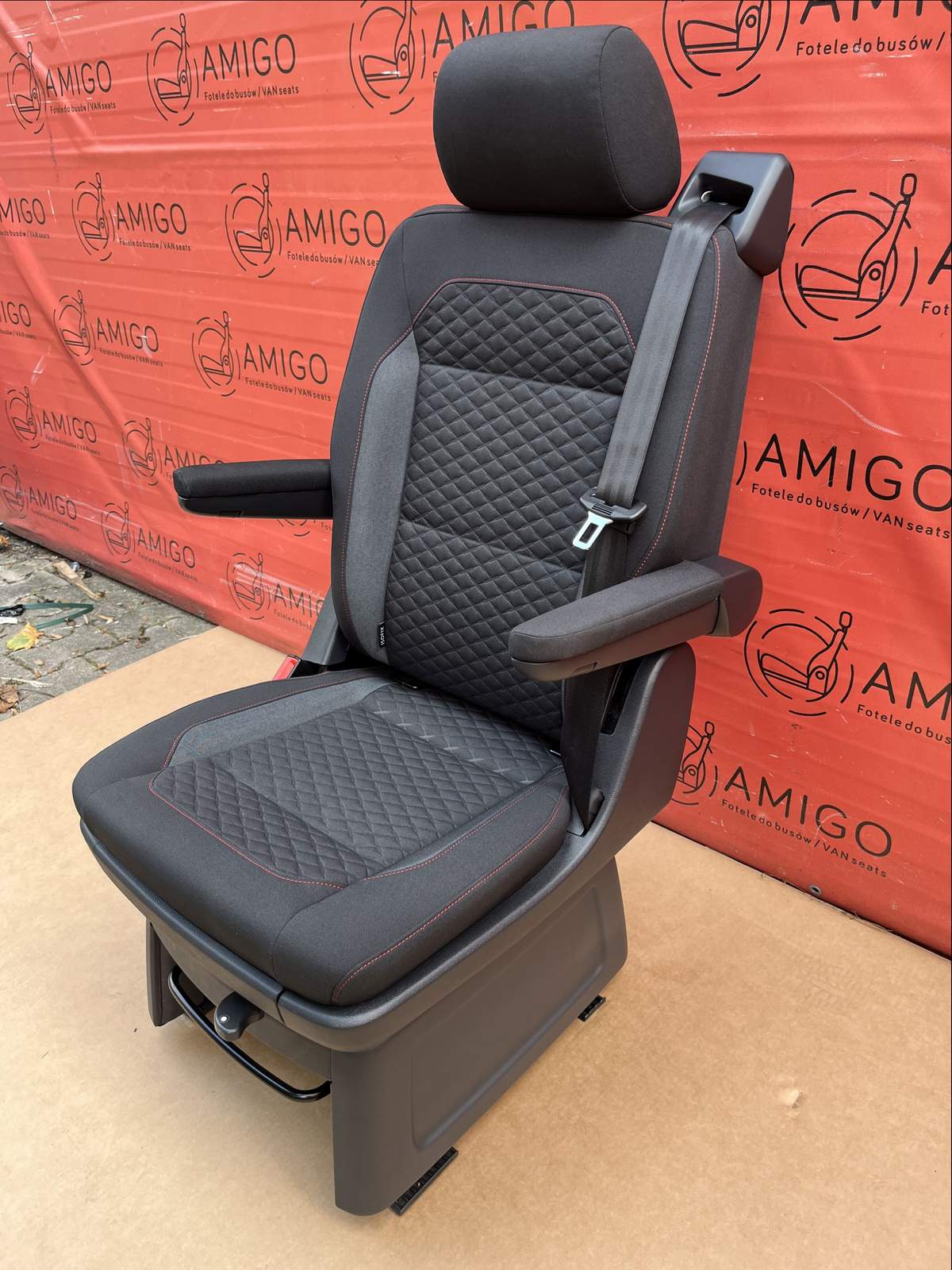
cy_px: 635
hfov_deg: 53.1
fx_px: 953
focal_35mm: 26
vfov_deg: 67.3
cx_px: 476
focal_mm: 5.1
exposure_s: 1/122
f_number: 1.6
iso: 64
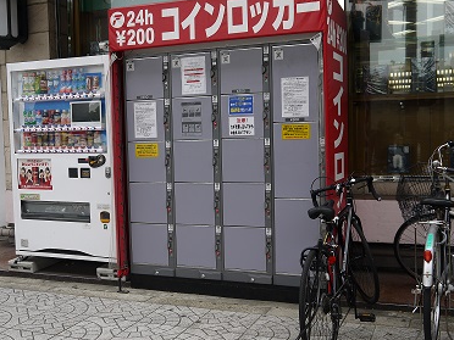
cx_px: 221
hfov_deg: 43.8
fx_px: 564
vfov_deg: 33.6
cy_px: 168
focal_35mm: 43
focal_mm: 20
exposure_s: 1/125
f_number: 5
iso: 160
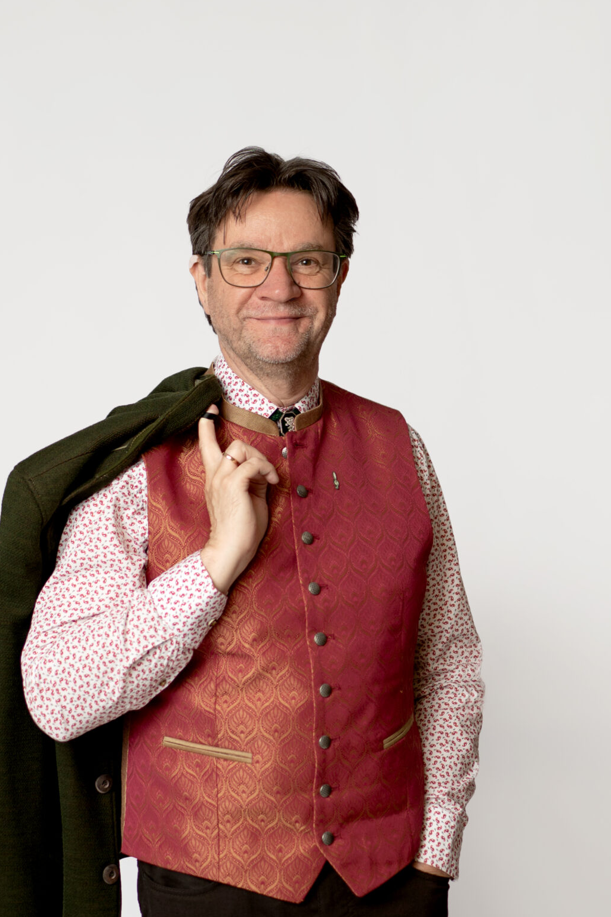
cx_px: 246
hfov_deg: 20.9
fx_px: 1655
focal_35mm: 65
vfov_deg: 30.9
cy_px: 494
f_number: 2.5
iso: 125
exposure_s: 1/200
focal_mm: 35
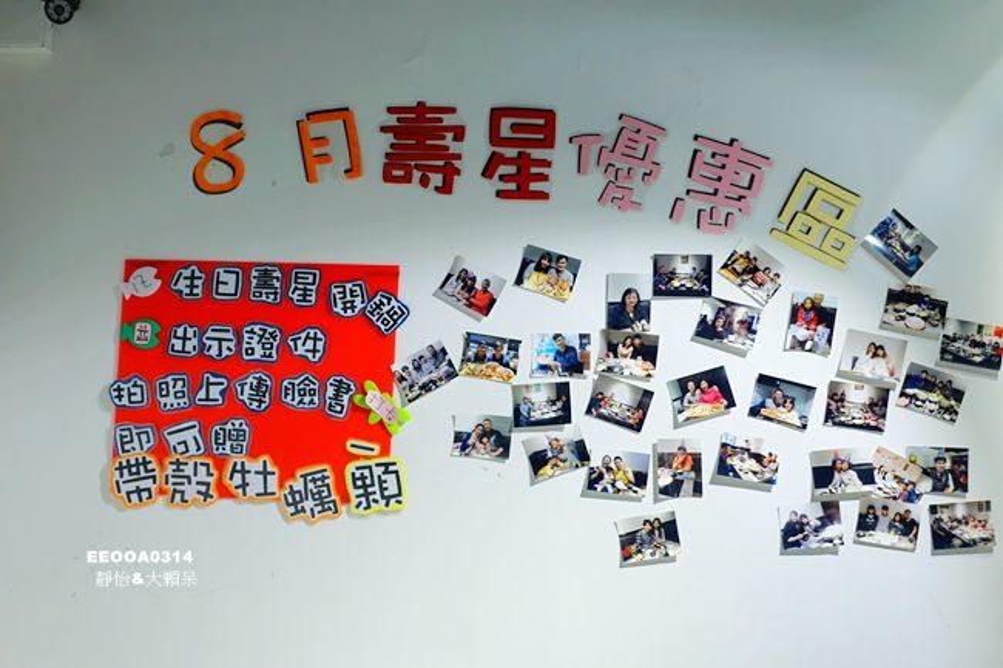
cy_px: 334
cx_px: 502
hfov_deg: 38.9
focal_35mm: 51
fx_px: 1420
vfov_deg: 26.5
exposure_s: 1/20
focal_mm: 18.7
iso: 800
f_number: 2.8
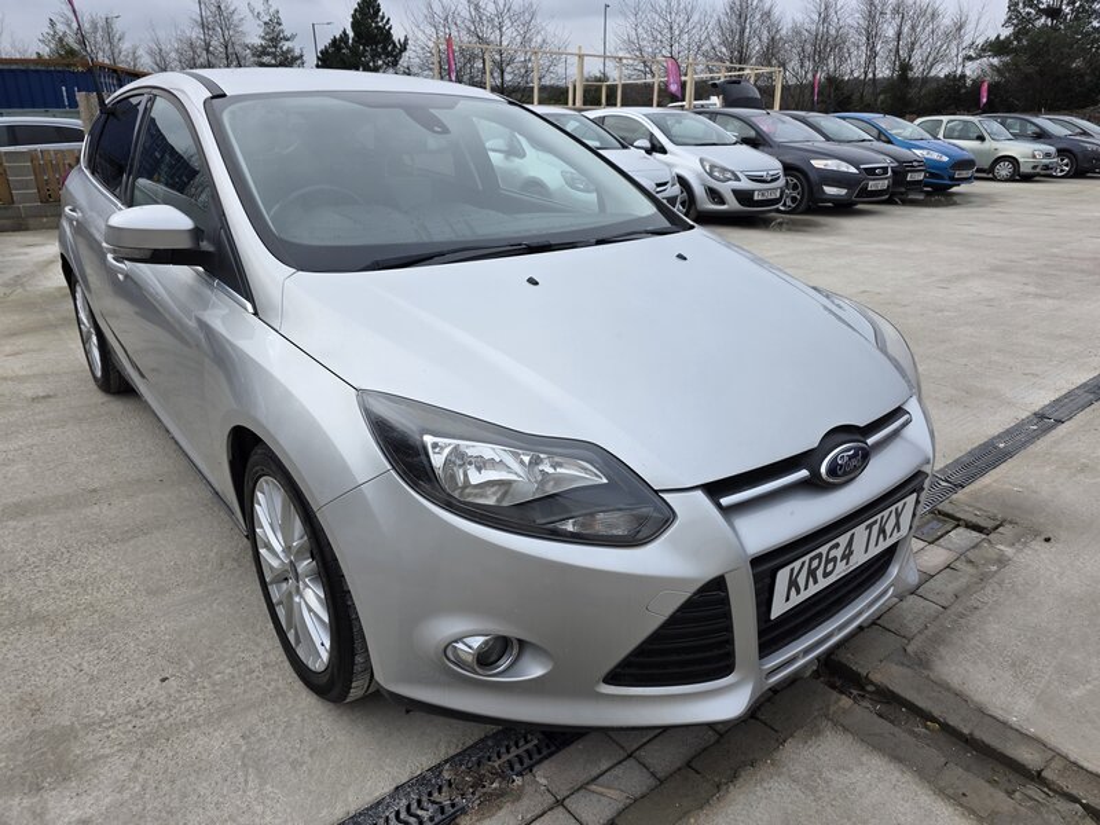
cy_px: 412
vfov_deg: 58.9
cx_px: 550
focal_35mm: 23
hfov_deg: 73.9
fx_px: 731
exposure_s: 1/3737
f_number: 1.7
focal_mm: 6.3
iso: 80
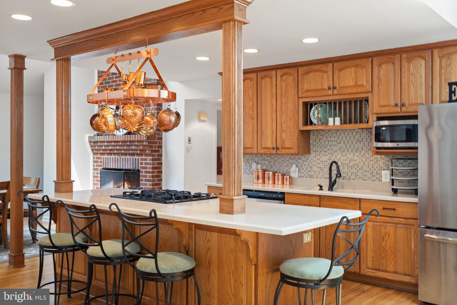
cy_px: 152
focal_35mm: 35
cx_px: 228
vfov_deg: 37.8
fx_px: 444
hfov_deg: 54.4
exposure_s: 1/5
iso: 500
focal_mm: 35
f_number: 8
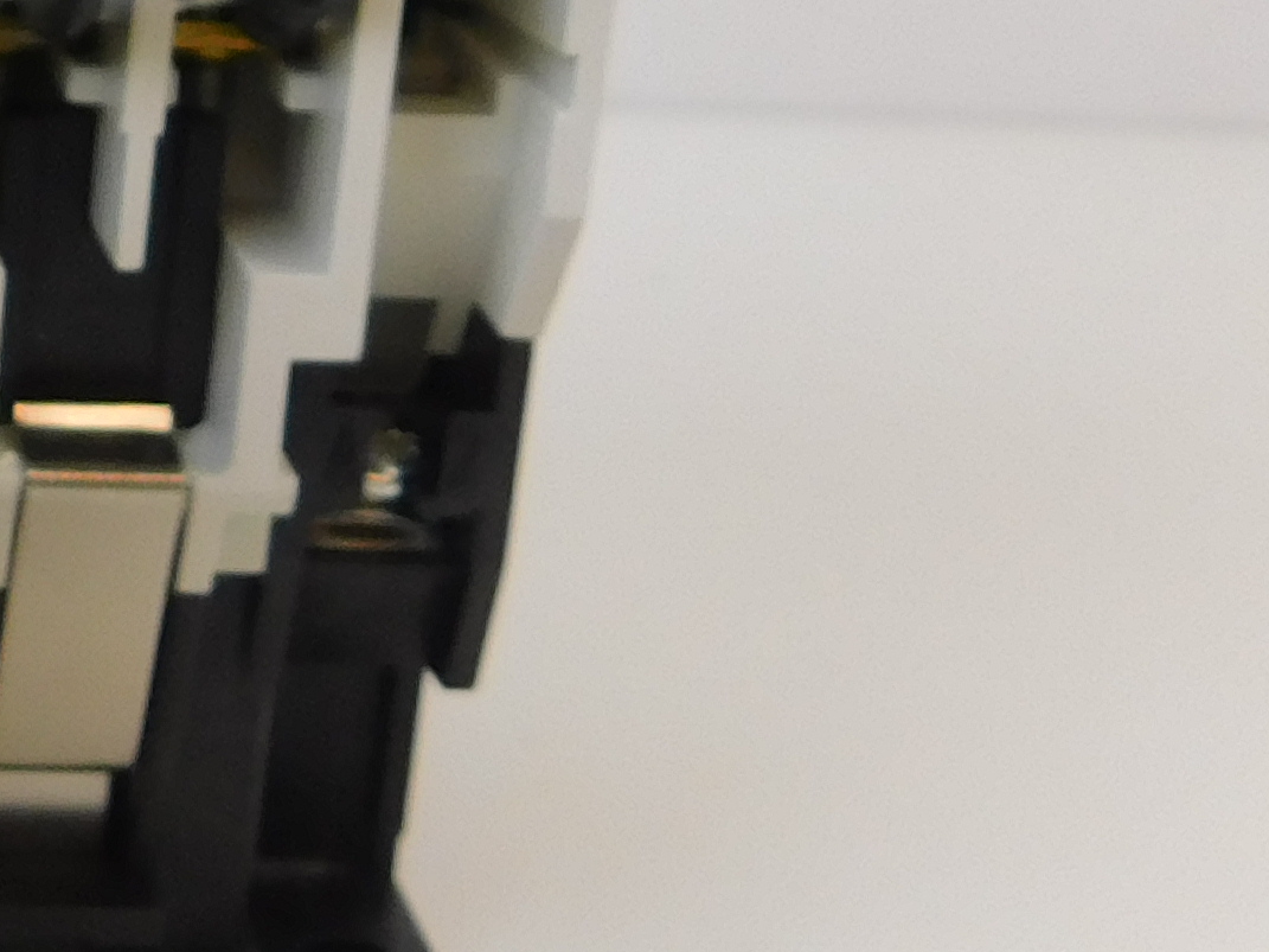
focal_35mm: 99
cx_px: -417
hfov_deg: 18.4
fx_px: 3629
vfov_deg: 14.9
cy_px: 417
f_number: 3
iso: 125
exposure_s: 1/30
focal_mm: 4
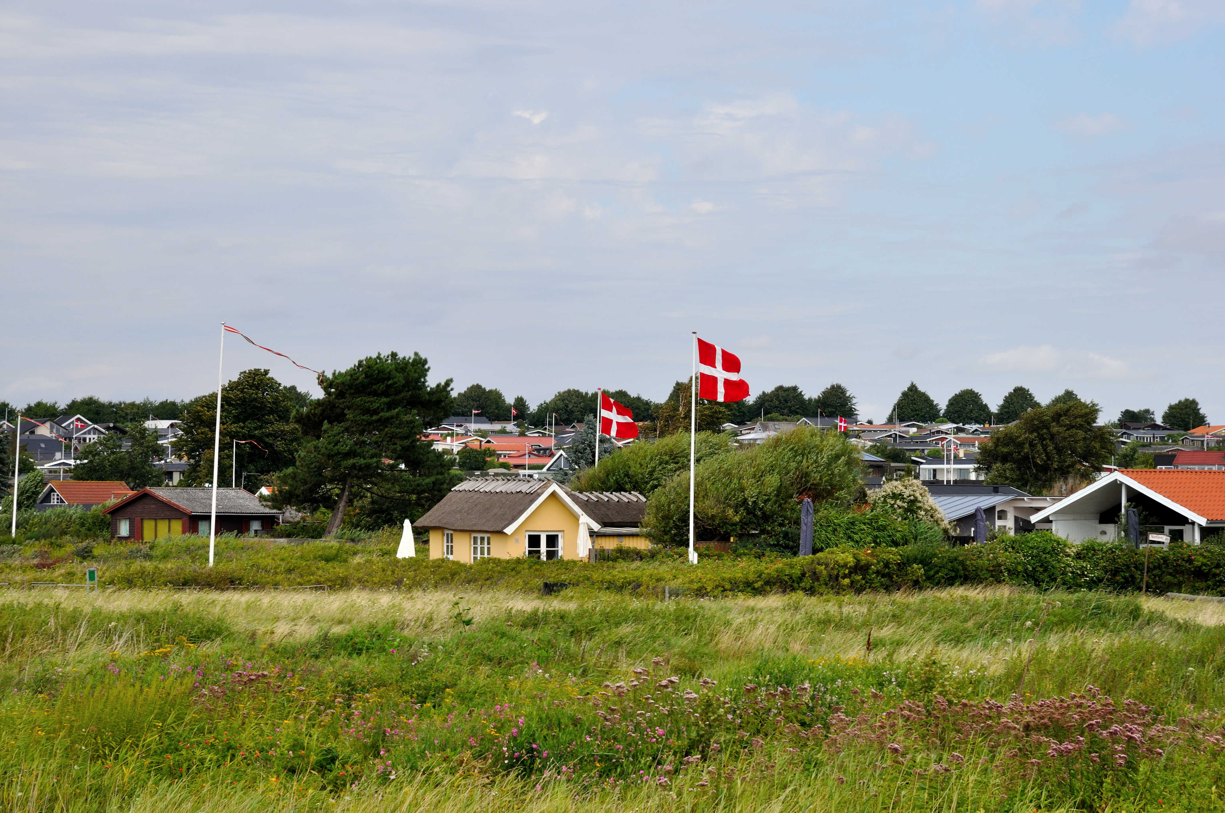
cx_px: 612
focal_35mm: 120
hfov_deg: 17.1
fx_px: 4078
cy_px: 406
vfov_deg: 11.4
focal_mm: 80
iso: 200
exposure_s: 1/320
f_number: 9
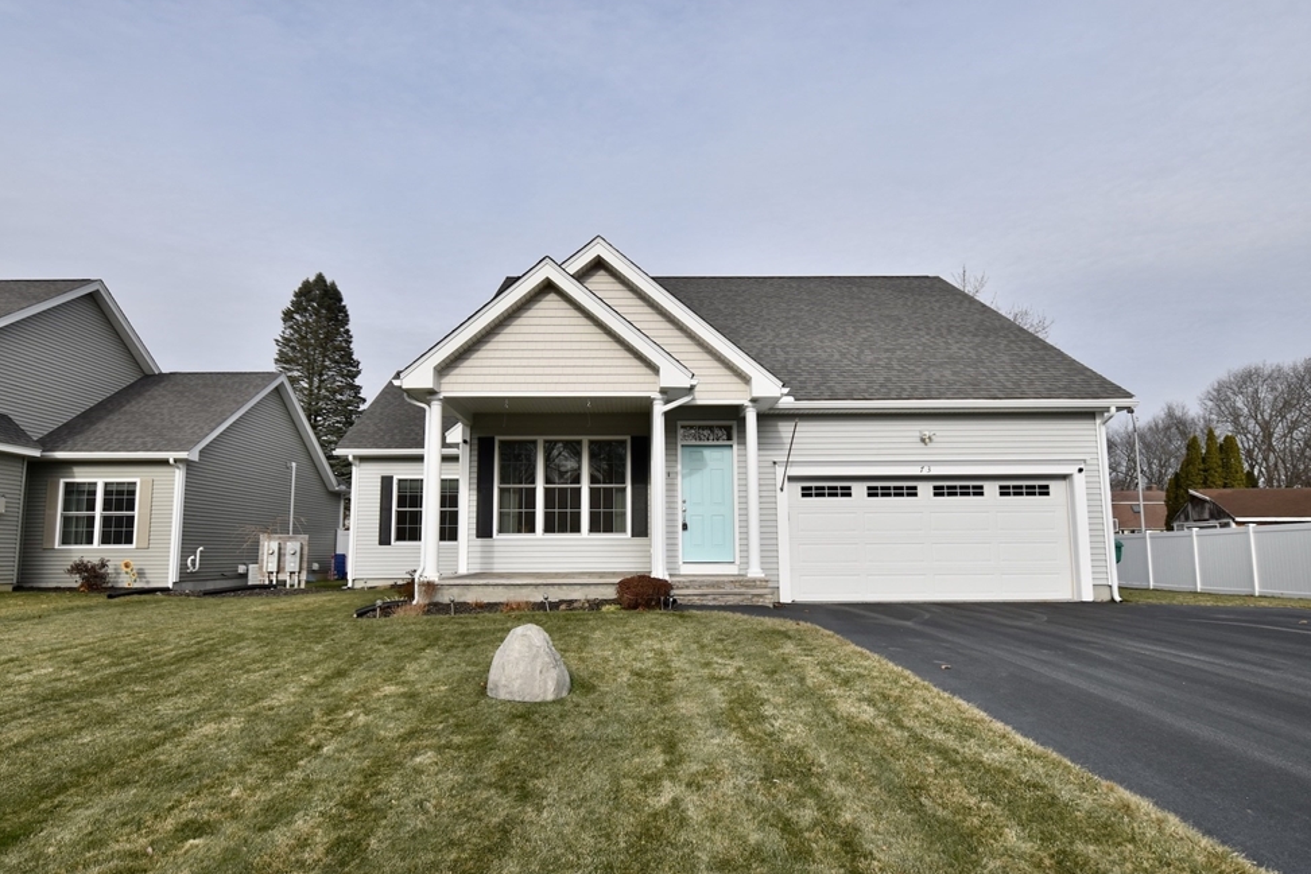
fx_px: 748
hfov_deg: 82.4
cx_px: 625
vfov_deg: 60.6
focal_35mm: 21
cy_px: 453
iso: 320
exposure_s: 1/1250
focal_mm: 13
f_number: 6.3
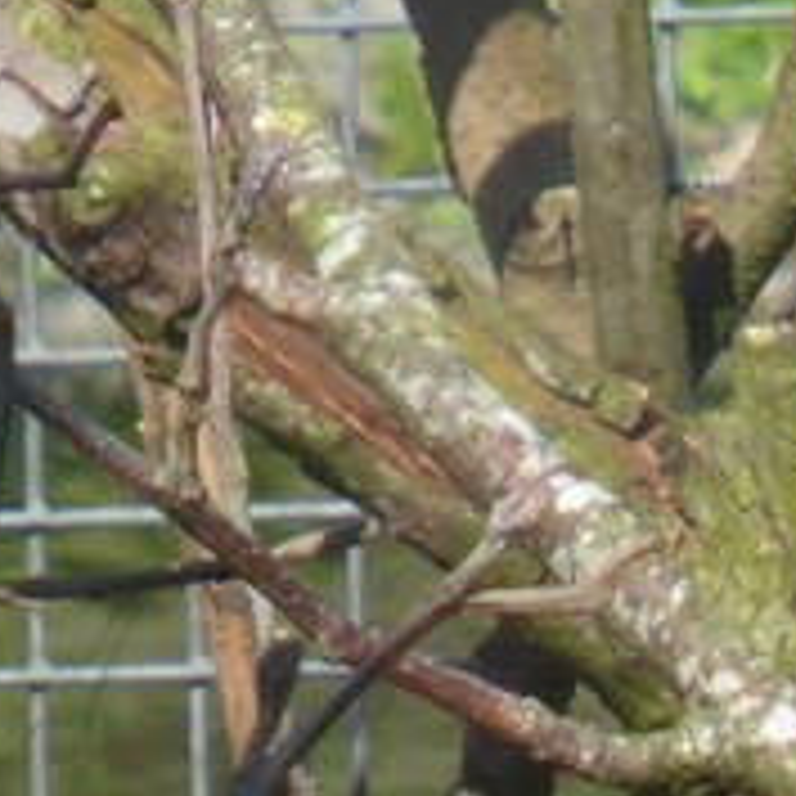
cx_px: 2303
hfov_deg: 1.8
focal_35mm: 977
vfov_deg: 1.8
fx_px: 25418
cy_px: 1556
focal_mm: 21.8
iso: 100
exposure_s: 1/250
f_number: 5.4
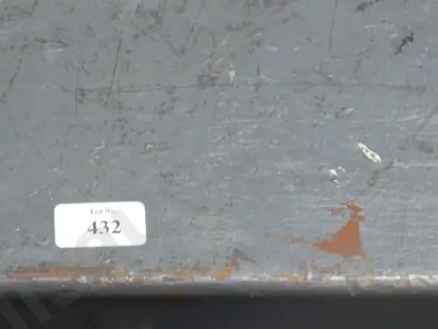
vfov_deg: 8.4
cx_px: 149
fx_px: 2240
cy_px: 214
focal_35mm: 177
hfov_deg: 11.2
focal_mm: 36
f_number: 5.5
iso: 1250
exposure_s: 1/80
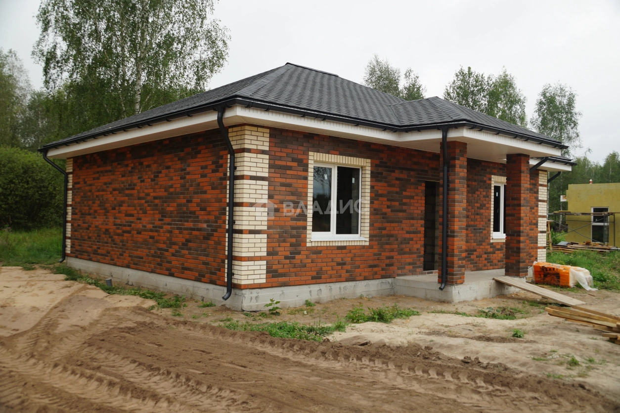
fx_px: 568
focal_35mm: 33
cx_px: 310
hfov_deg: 57.2
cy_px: 206
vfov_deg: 39.9
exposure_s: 1/80
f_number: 5
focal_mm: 22
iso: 100
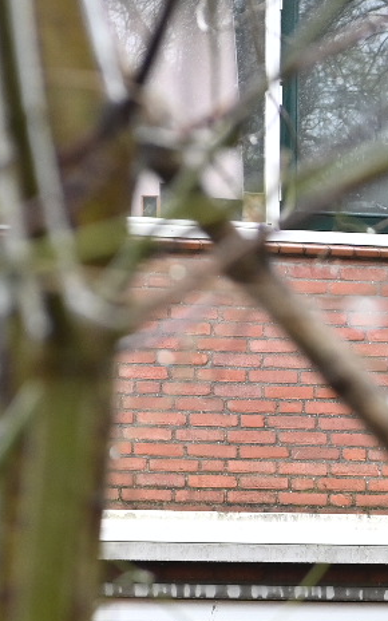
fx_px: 3993
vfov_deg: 8.8
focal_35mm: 236
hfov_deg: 5.4
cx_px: 899
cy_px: 790
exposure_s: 1/100
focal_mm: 56
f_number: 5.6
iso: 800
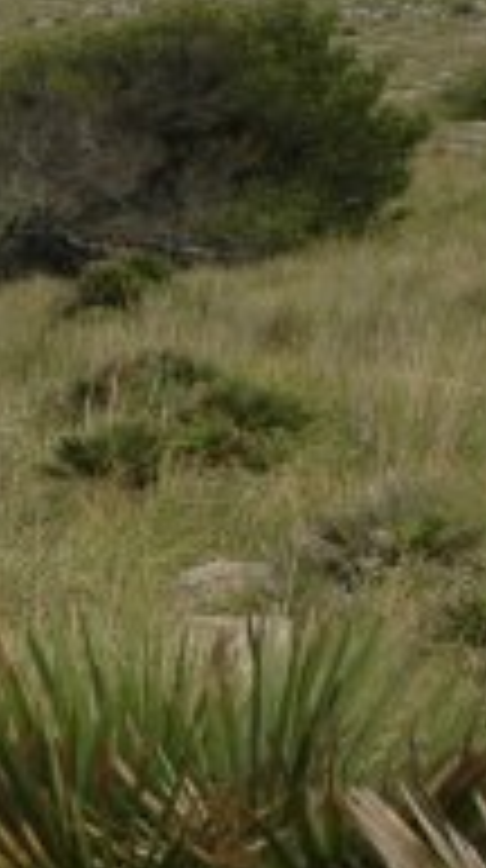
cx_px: -130
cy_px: 522
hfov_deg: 8.5
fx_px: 3243
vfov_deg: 15.2
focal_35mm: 141
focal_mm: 24
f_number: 8
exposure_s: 1/250
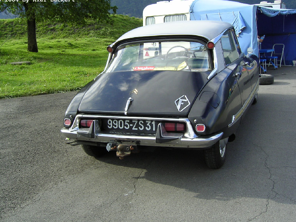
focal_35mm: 38
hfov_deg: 49.0
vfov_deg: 37.7
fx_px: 325
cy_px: 109
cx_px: 150
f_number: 4.8
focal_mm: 5.6
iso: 50
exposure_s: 1/121
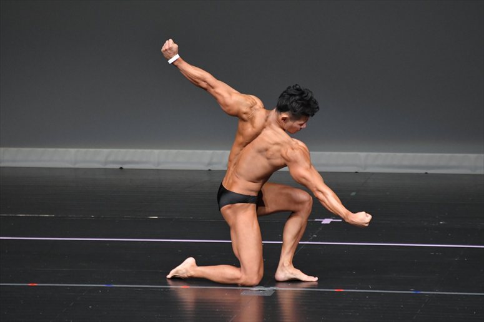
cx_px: 242
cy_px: 161
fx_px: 6047
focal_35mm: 450
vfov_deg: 3.1
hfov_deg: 4.6
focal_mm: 300
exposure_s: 1/400
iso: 4000
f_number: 5.6
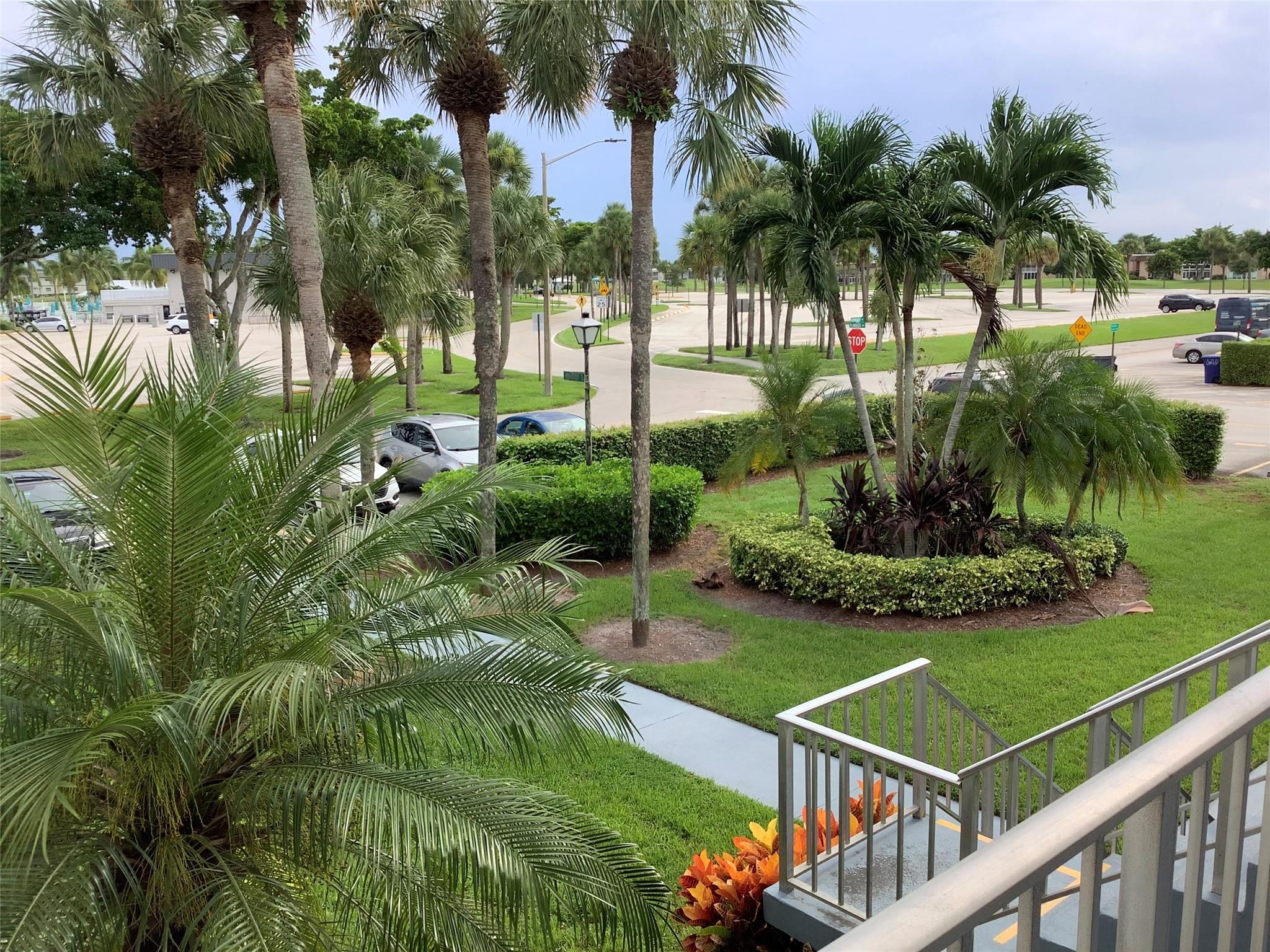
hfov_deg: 58.4
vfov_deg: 45.4
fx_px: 1137
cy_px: 476
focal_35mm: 31
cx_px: 635
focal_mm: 3.3
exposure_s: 1/331
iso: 25
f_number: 2.4
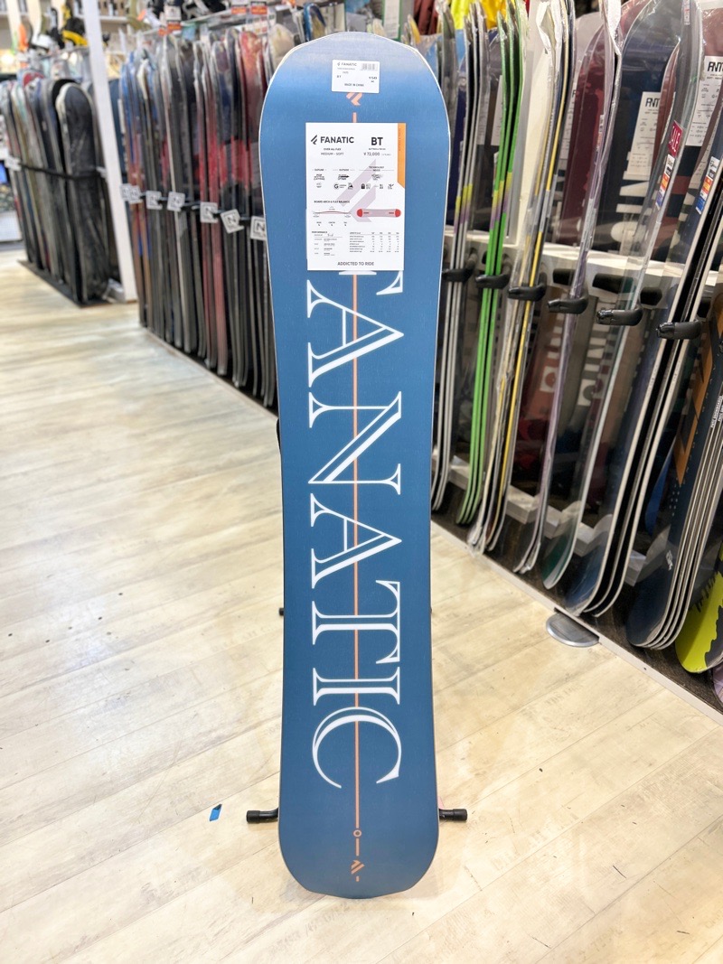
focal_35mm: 26
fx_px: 724
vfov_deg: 67.3
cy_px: 482
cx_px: 362
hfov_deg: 53.1
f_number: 1.5
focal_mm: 5.7
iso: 125
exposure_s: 1/50
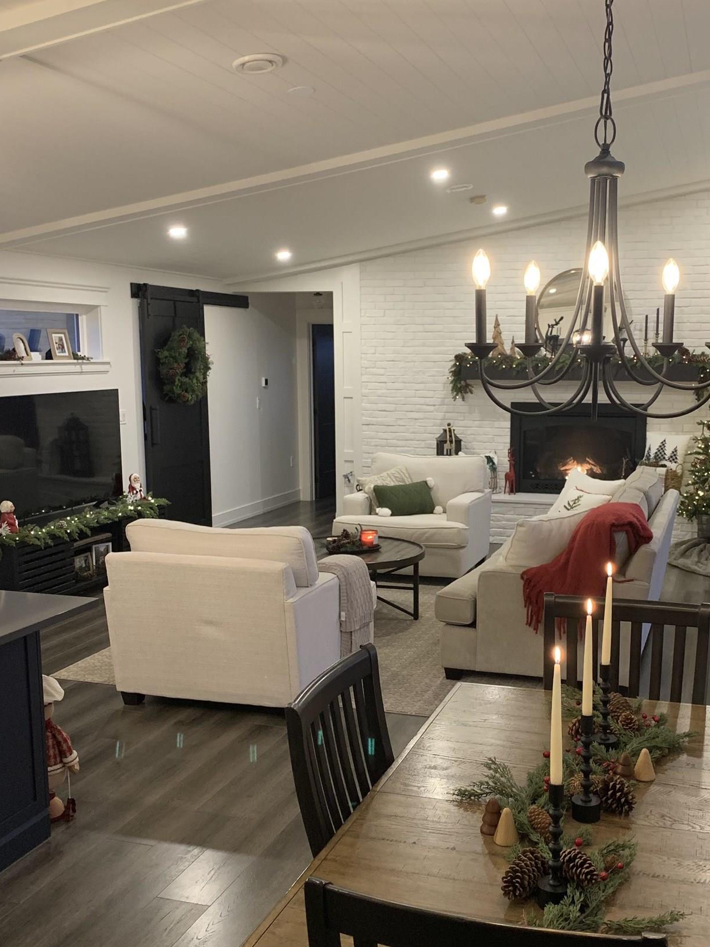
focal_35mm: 37
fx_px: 1012
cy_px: 525
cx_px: 447
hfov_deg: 38.4
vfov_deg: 50.0
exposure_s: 1/40
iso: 320
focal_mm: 4.25
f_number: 1.8
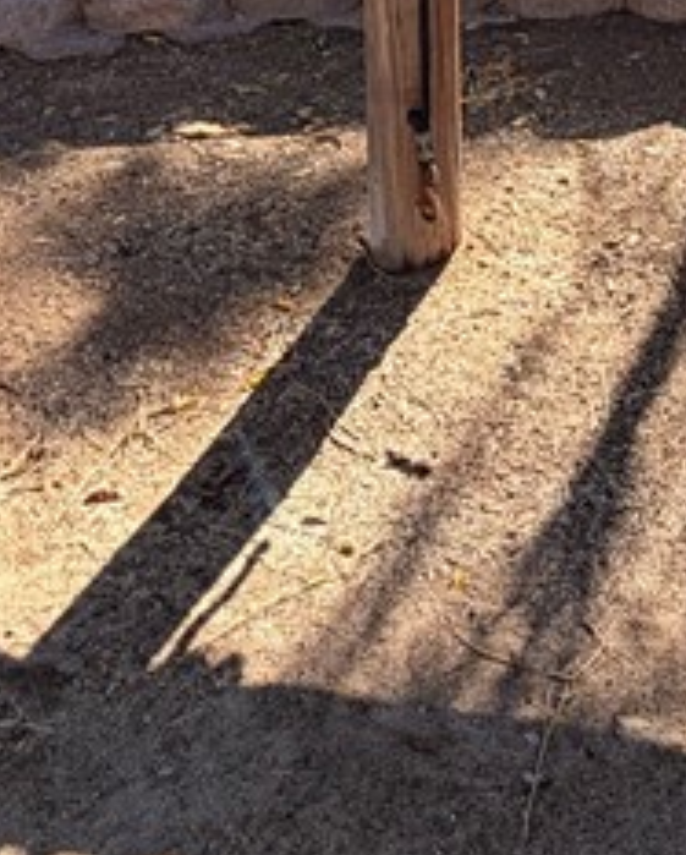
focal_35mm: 60
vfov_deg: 25.3
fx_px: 1520
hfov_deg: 24.9
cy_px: -363
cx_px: 572
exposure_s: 1/590
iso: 40
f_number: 2.2
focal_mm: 2.22
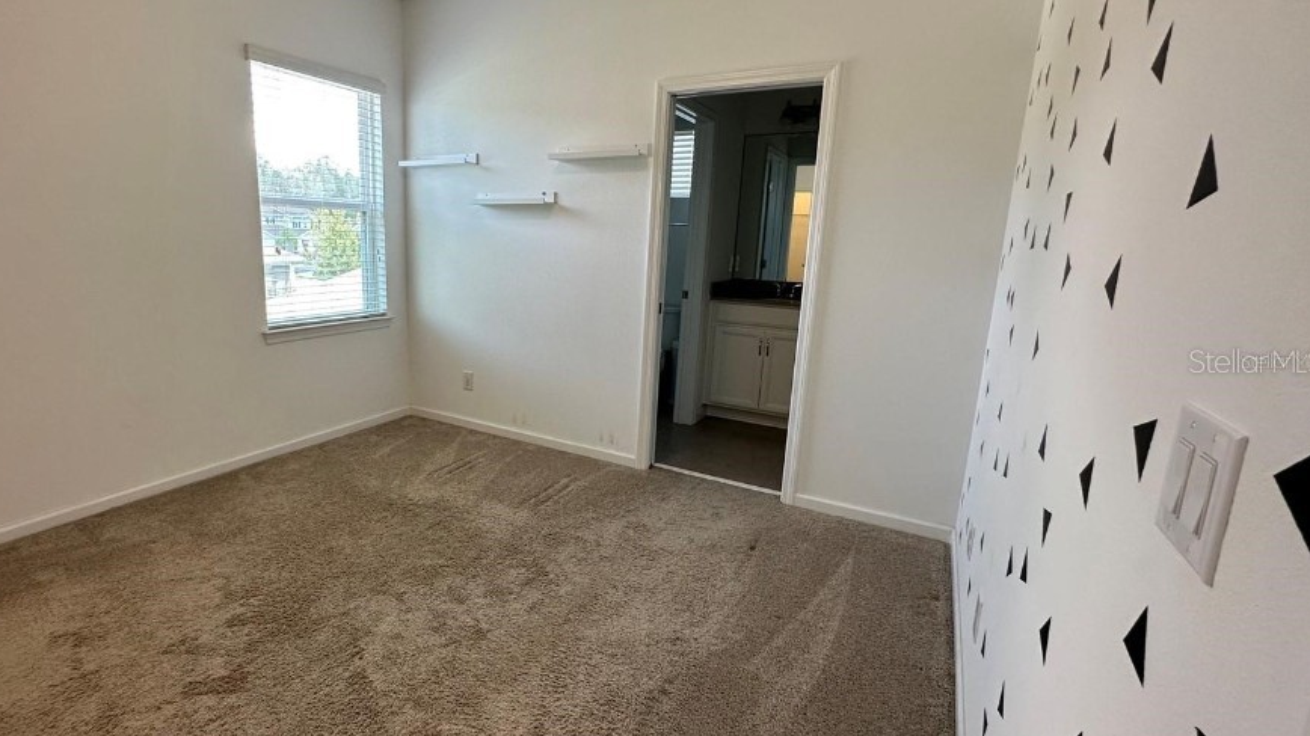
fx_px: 625
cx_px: 558
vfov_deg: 61.0
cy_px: 360
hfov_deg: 92.0
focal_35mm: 18
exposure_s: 1/99
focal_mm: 2.22
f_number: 2.2
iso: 100
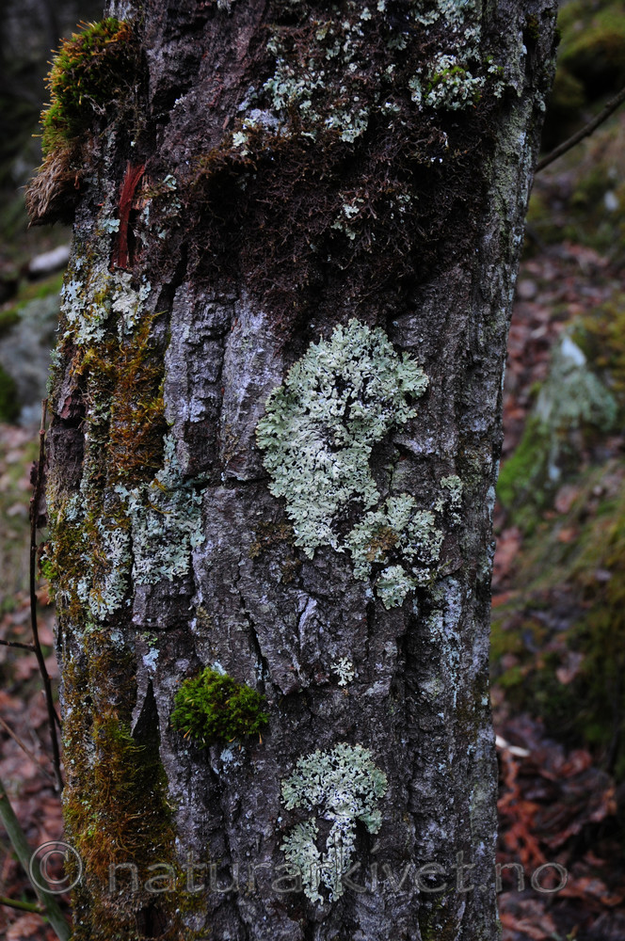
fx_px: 940
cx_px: 312
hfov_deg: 36.8
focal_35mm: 36
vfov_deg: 53.2
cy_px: 470
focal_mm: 24
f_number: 6.3
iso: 400
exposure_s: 1/60
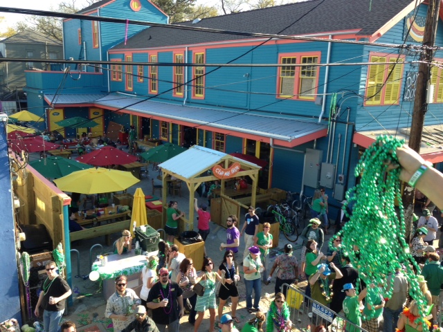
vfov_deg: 42.9
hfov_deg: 55.4
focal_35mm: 33
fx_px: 422
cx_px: 222
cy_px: 166
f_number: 2.4
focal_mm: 4.13
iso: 50
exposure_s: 1/298
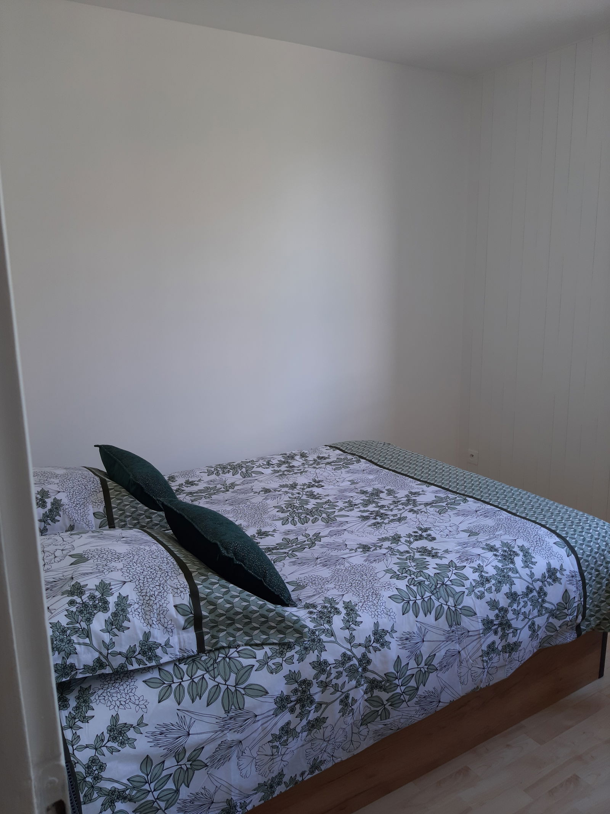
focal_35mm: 26
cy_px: 407
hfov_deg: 53.0
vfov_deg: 67.3
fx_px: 612
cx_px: 305
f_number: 1.7
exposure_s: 1/50
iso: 50
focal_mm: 3.93
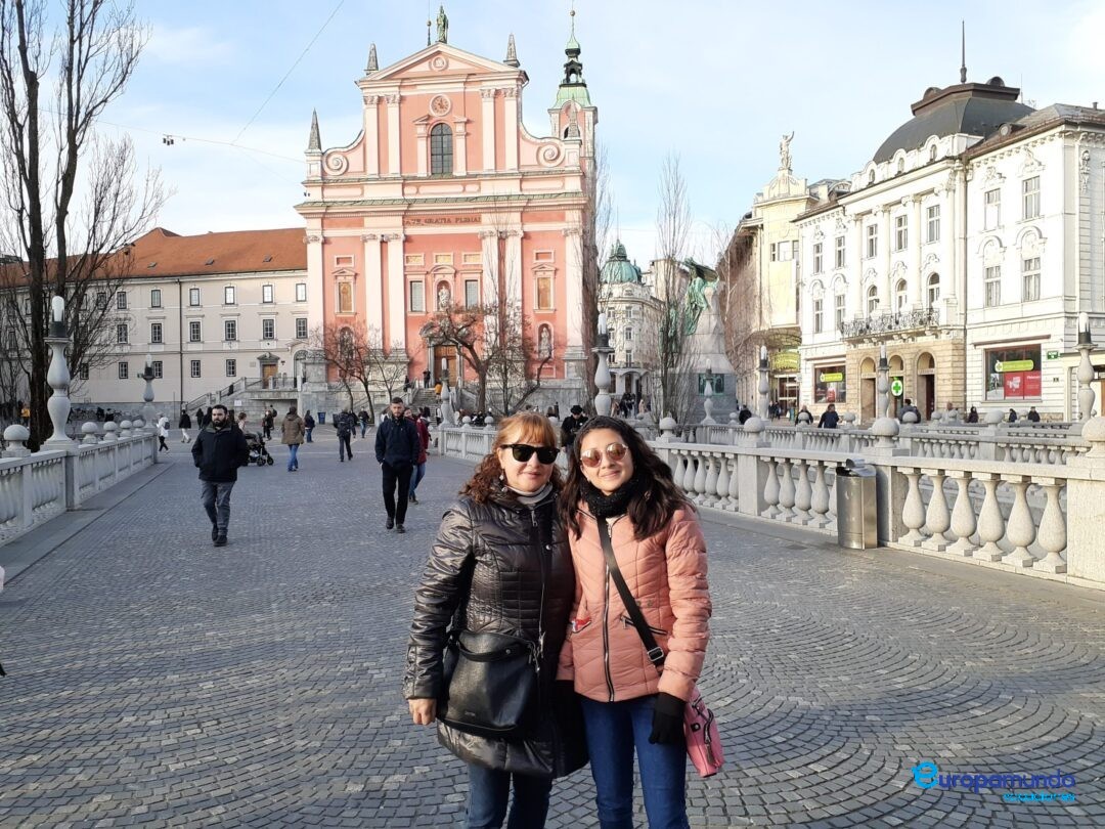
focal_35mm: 27
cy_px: 414
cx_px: 552
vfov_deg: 51.4
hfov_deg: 65.3
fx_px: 862
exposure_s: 1/395
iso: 40
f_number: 1.9
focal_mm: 3.6
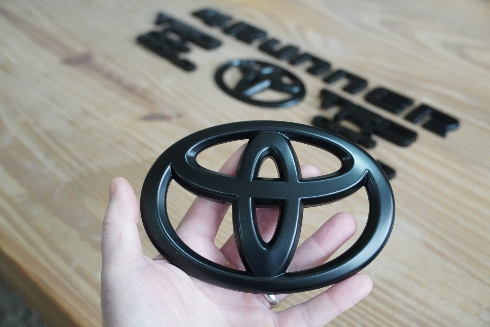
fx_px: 695
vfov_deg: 26.5
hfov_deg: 38.9
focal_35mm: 51
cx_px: 245
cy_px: 164
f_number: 4.5
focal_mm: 34
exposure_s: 1/160
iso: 6400
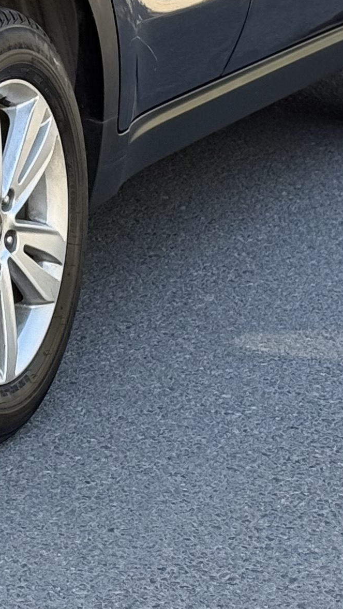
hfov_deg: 6.6
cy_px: -26
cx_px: -337
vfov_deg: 11.9
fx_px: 2893
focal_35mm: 179
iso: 80
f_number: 1.78
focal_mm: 6.76
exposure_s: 1/407
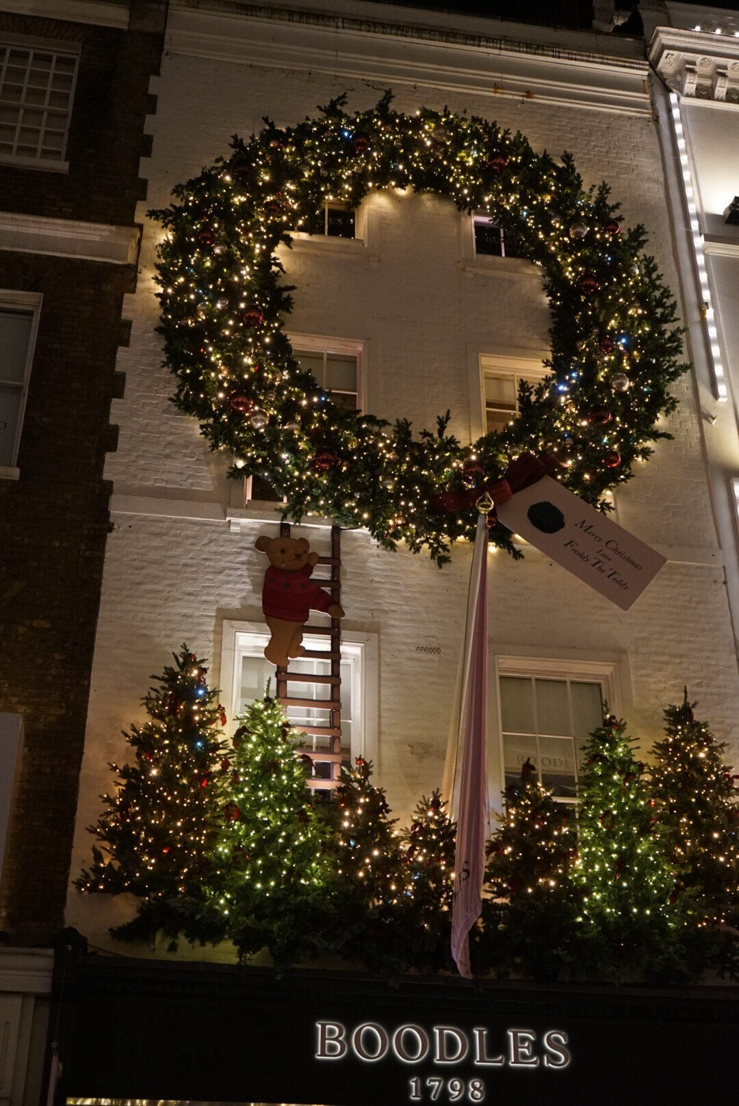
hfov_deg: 30.6
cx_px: 370
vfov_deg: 44.5
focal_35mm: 44
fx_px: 1352
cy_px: 553
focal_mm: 44
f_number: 4.5
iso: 2000
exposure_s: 1/60
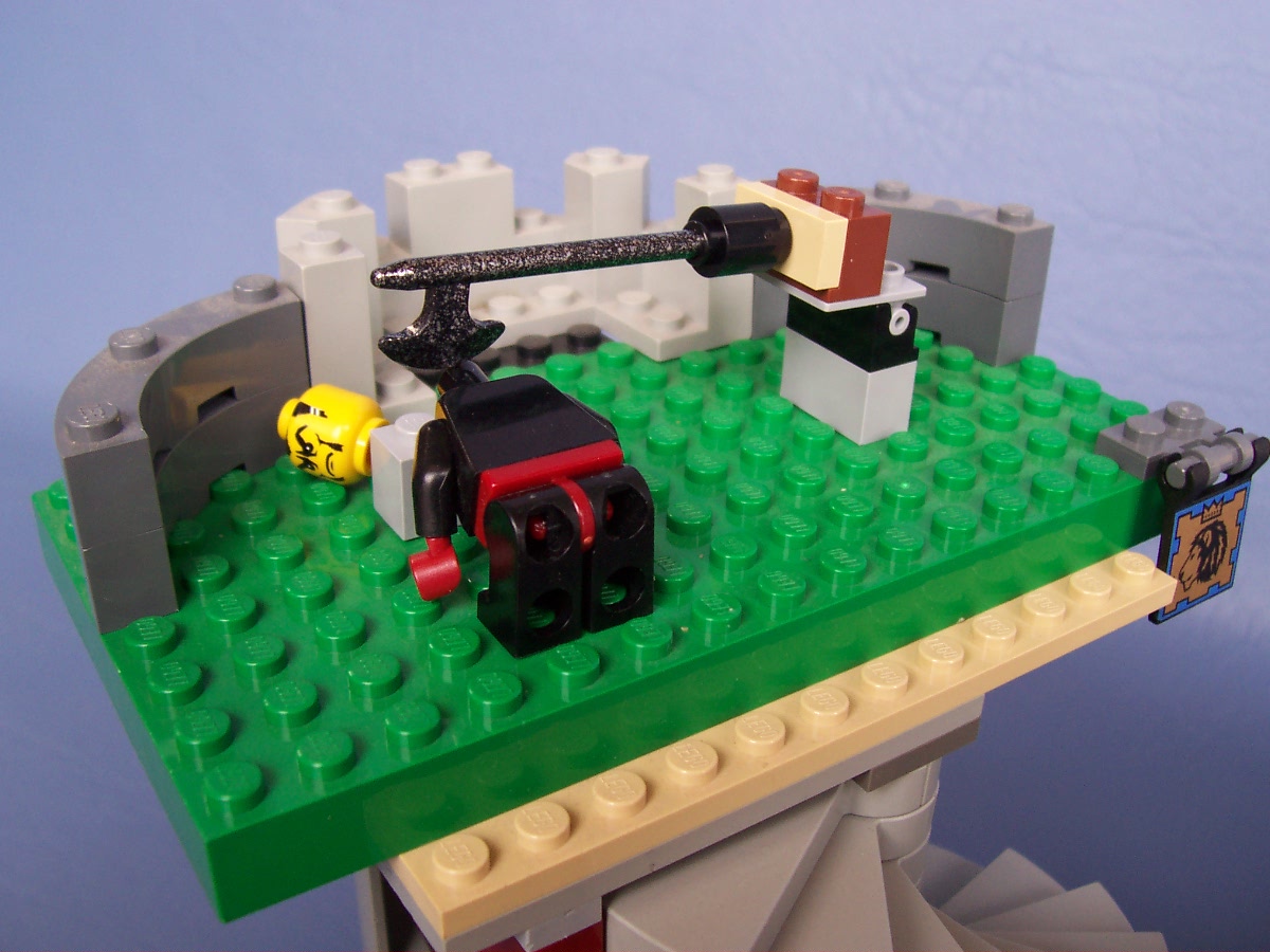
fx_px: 1357
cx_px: 635
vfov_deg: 38.7
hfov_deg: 50.1
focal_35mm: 37
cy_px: 476
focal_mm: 5.6
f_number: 2.8
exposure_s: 1/125
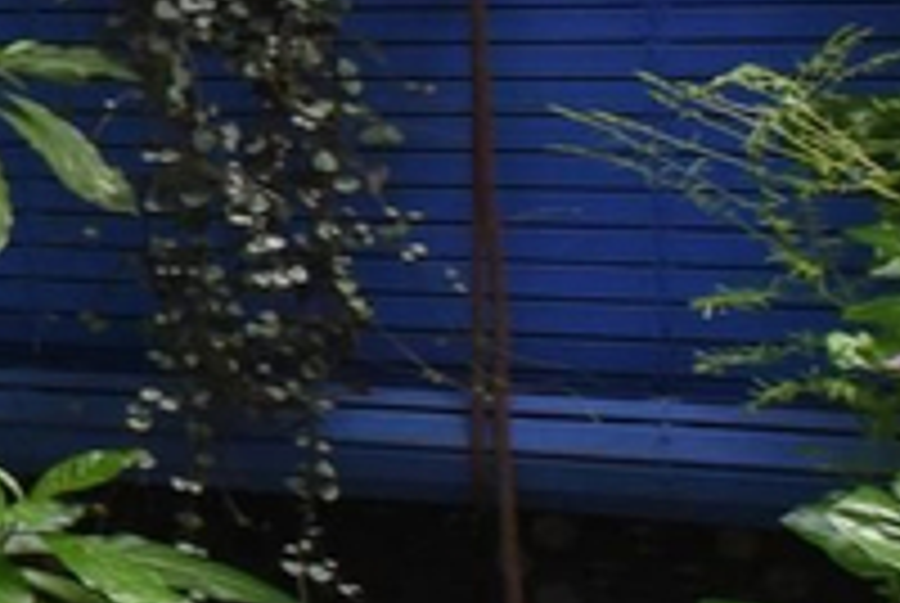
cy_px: -140
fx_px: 3004
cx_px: -2218
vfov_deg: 11.2
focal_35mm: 120
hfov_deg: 9.6
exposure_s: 1/320
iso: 900
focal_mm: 15
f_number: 4
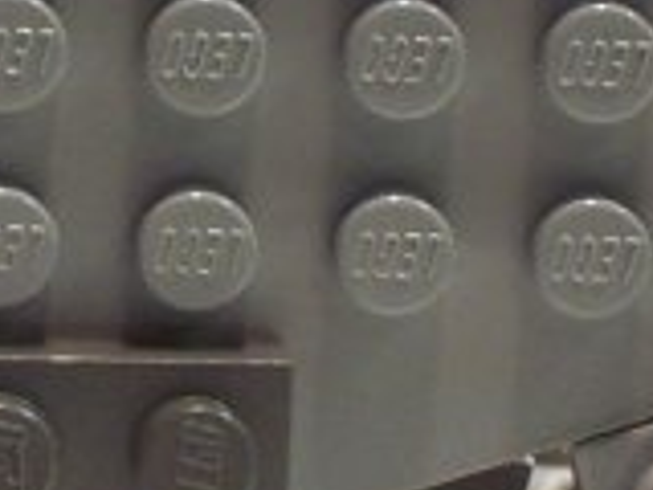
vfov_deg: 2.2
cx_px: -86
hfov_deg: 3.0
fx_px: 12469
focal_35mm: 661
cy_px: 404
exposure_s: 1/10
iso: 140
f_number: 4.8
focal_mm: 22
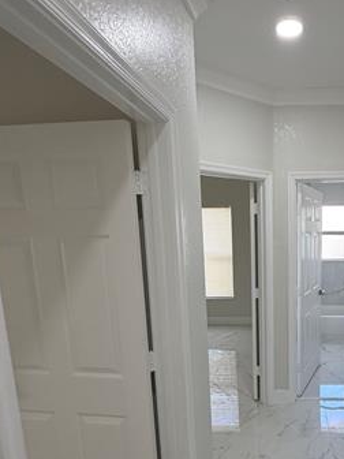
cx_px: 274
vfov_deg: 68.1
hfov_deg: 51.5
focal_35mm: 25
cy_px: 292
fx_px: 331
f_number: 2.2
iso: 125
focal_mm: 2.22
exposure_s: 1/121
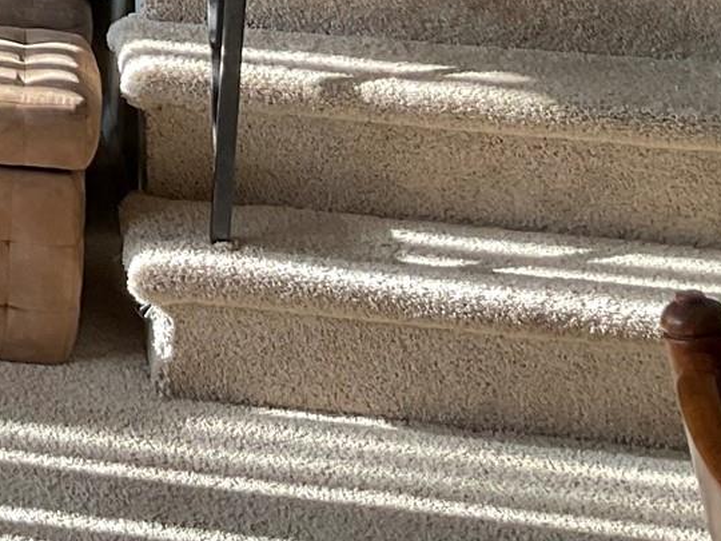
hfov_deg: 15.6
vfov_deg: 12.8
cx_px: -522
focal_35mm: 110
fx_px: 2291
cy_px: -270
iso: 32
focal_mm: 3
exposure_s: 1/122
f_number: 1.8
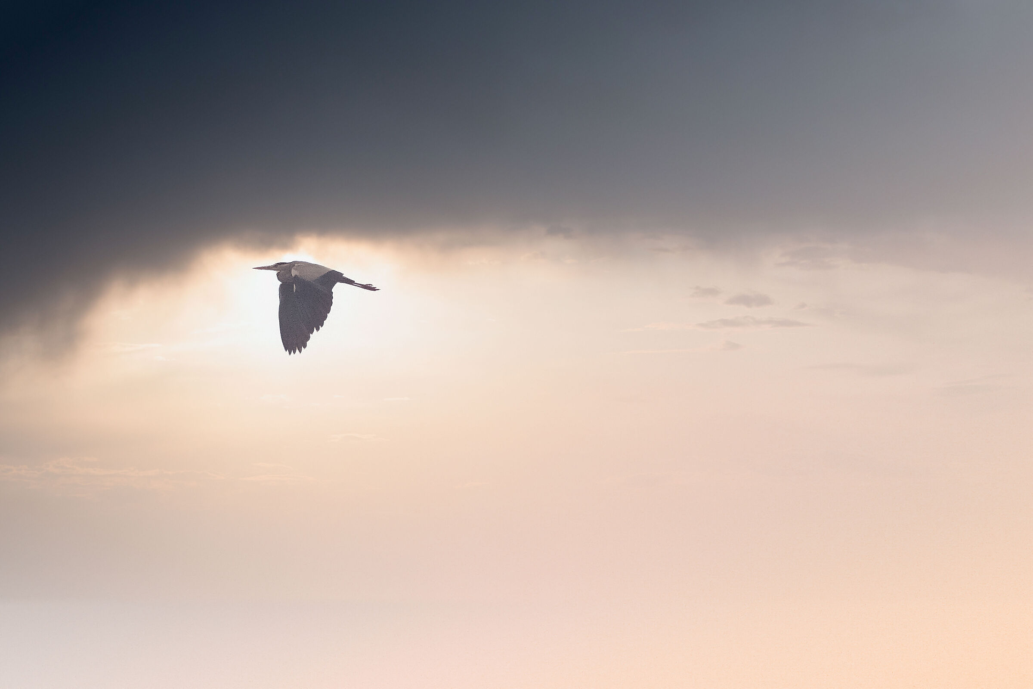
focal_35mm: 27
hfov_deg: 67.4
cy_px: 344
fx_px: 775
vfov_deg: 47.9
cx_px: 516
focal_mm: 18
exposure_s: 1/250
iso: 2000
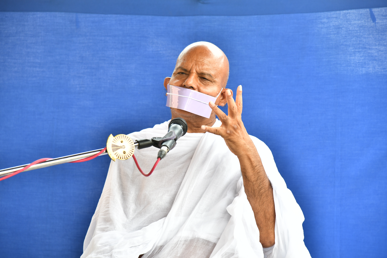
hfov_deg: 17.1
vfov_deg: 11.4
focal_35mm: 120
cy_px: 129
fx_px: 1290
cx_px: 194
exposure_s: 1/320
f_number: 5
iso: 640
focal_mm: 120
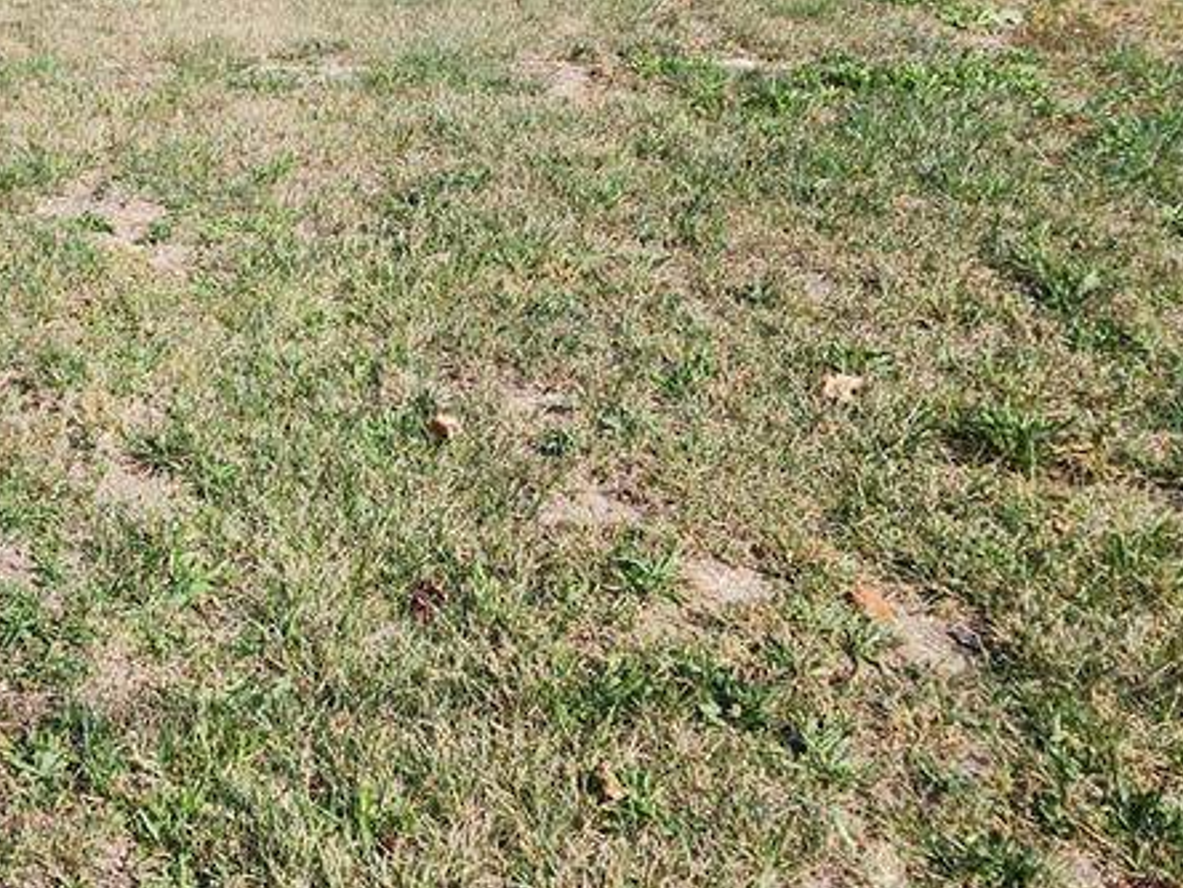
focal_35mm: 53
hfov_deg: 34.9
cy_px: 293
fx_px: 1811
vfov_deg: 27.4
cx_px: 224
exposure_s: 1/761
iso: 12
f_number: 1.8
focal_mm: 6.4
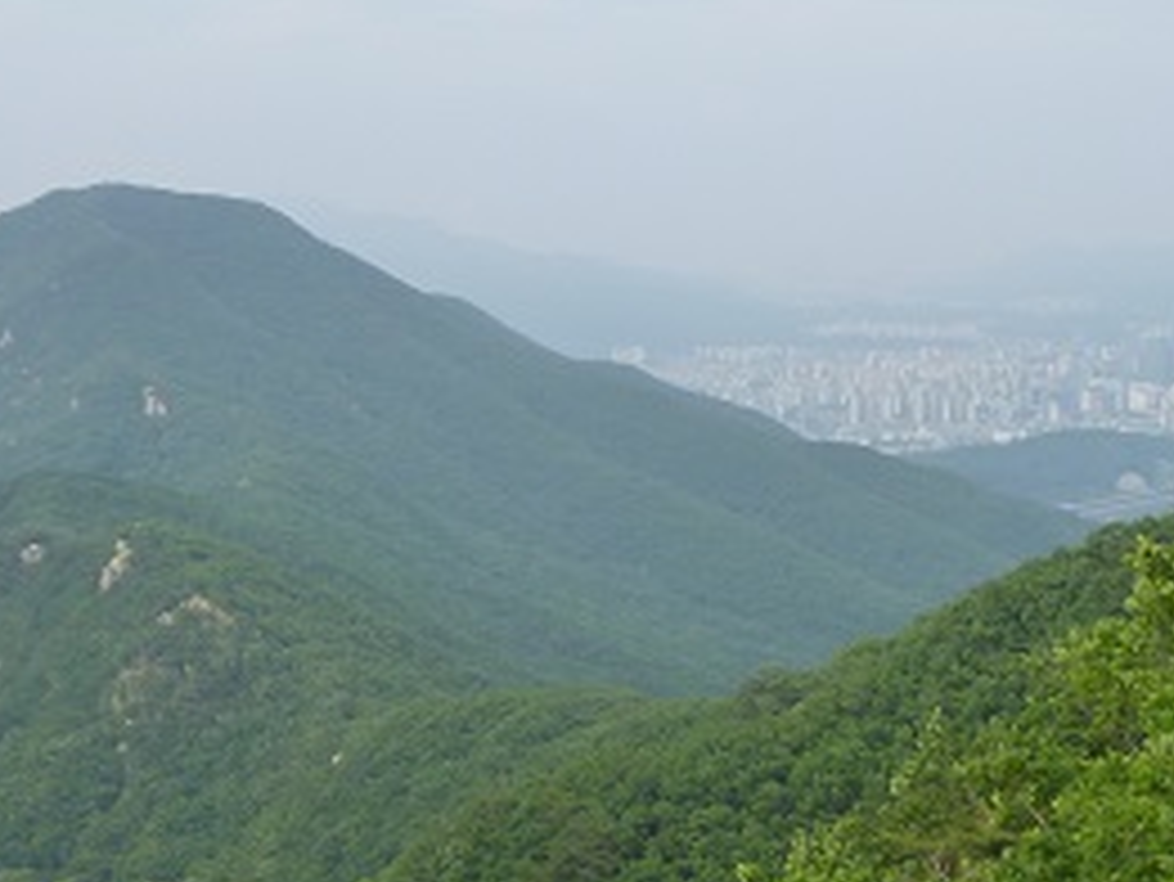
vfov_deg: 20.5
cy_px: 479
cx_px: 852
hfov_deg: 26.7
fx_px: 2443
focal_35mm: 72
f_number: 3.5
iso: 160
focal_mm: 6
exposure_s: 1/640
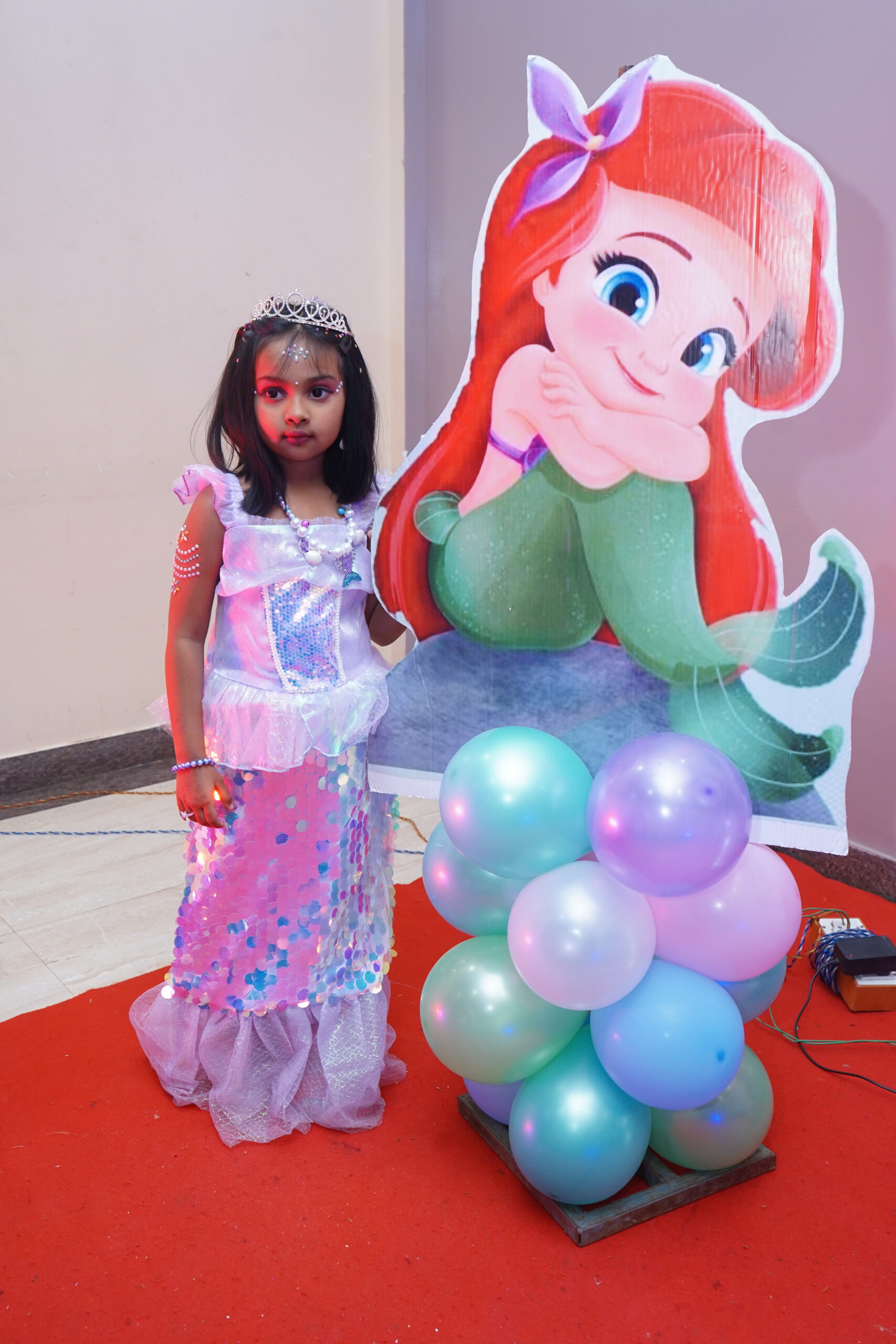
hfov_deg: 40.0
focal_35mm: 33
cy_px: 672
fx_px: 1232
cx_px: 448
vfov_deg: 57.2
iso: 1250
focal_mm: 33
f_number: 5.6
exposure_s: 1/125
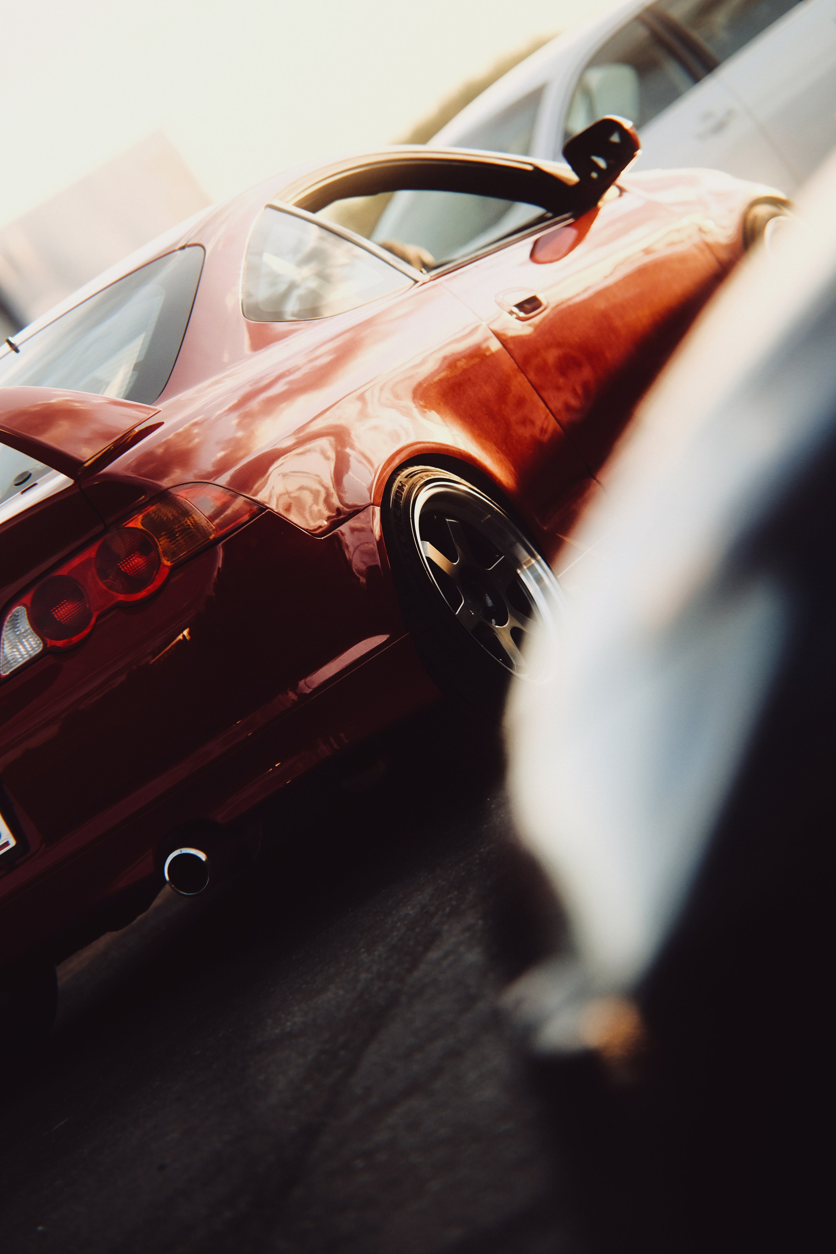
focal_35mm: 127
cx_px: 377
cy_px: 559
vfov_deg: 16.1
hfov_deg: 10.8
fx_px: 4423
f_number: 1.2
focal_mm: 75
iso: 320
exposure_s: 1/2700
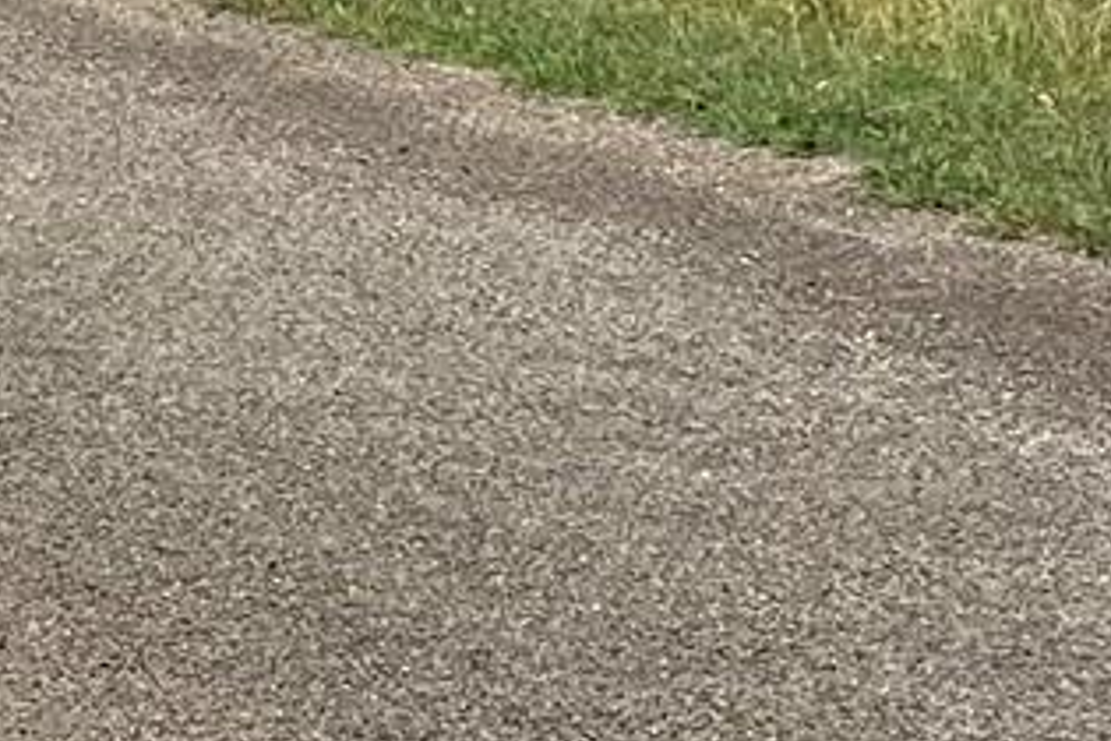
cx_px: -1086
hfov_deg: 10.7
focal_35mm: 176
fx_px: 5431
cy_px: -737
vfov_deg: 7.5
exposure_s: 1/6173
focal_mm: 5.1
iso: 50
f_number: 1.6
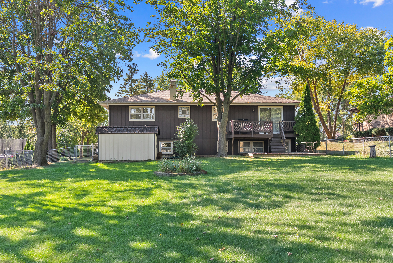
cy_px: 132
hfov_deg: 54.4
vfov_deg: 37.9
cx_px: 196
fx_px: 382
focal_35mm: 35
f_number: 8
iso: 640
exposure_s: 1/15
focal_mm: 35
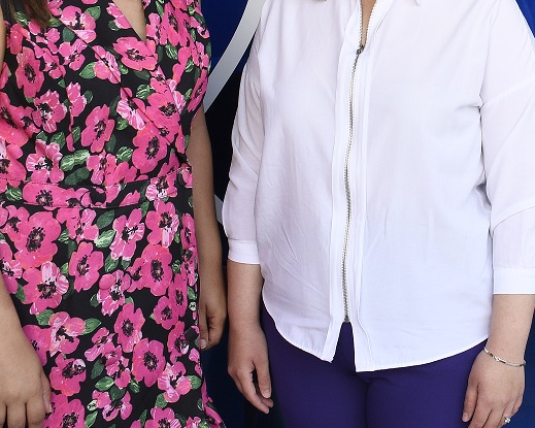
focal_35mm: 68
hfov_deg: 26.7
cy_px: -31
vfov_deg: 21.4
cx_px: 510
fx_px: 1077
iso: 400
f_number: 5.6
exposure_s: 1/125
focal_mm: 18
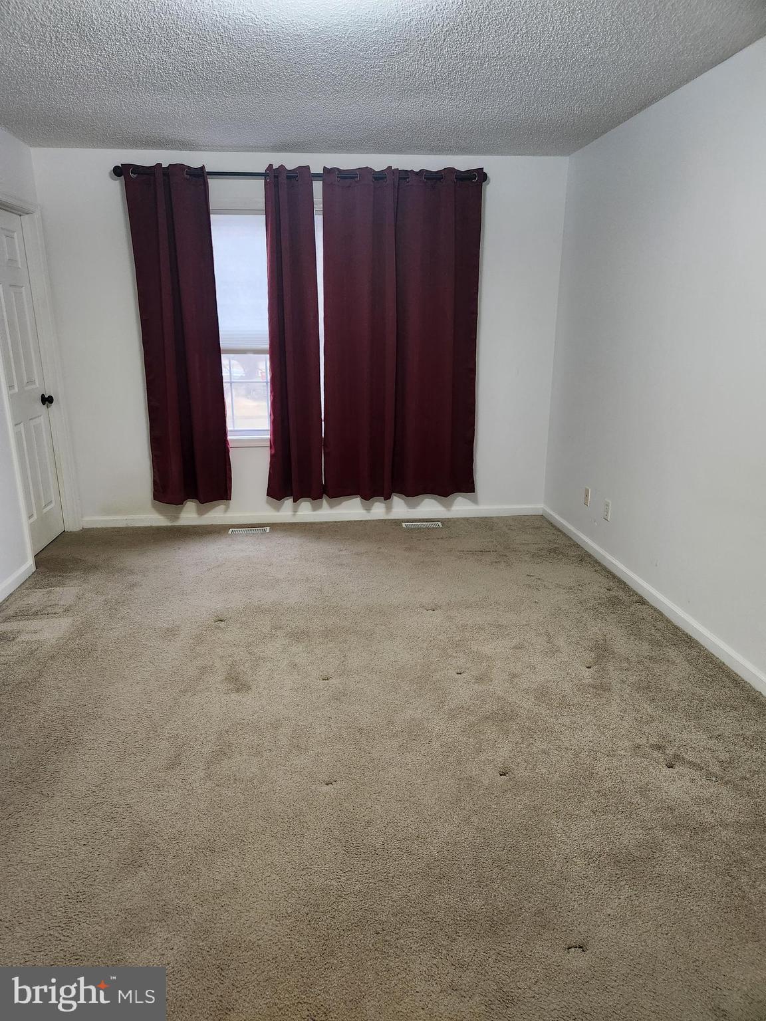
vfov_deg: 73.9
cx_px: 383
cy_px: 510
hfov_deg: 58.9
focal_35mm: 23
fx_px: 679
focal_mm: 5.4
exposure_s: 1/120
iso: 800
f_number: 1.8
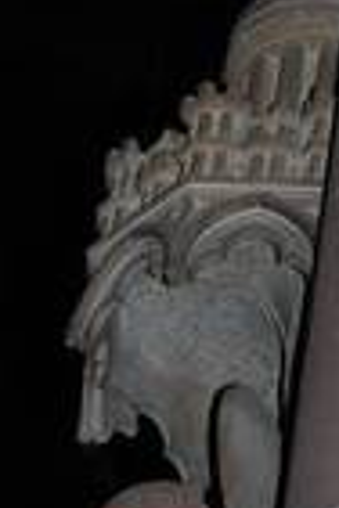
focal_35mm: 209
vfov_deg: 9.3
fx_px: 2952
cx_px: 696
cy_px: -483
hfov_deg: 6.4
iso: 140
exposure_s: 1/60
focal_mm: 28
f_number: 4
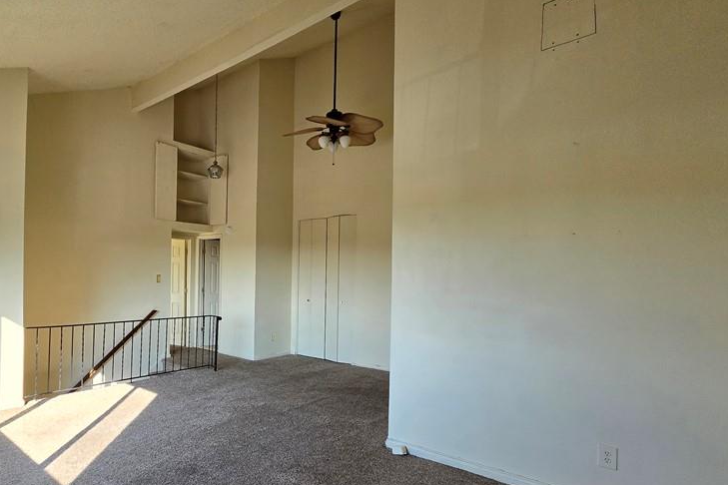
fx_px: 384
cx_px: 269
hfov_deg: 85.1
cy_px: 282
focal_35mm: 19
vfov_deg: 64.2
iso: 160
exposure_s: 1/359
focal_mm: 2.2
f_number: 2.2
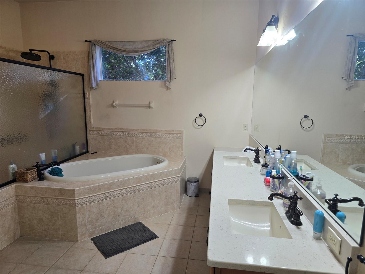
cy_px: 137
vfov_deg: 58.9
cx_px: 182
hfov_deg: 73.9
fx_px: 243
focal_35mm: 23
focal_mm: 6.3
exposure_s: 1/120
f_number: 1.7
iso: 100
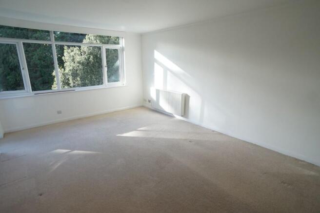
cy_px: 106
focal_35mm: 24
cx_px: 160
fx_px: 213
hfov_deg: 73.8
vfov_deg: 53.1
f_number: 4
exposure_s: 1/160
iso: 200
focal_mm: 16
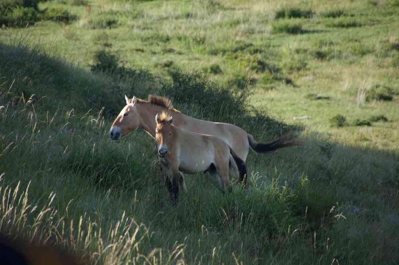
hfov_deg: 5.5
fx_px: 4152
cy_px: 132
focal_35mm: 375
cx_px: 200
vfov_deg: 3.7
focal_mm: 250
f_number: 6.3
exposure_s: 1/180
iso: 200
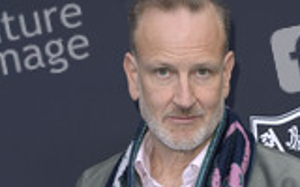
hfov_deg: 12.5
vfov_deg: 7.6
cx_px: 197
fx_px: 1374
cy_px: 329
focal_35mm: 168
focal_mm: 66
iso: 500
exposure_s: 1/250
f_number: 5.6
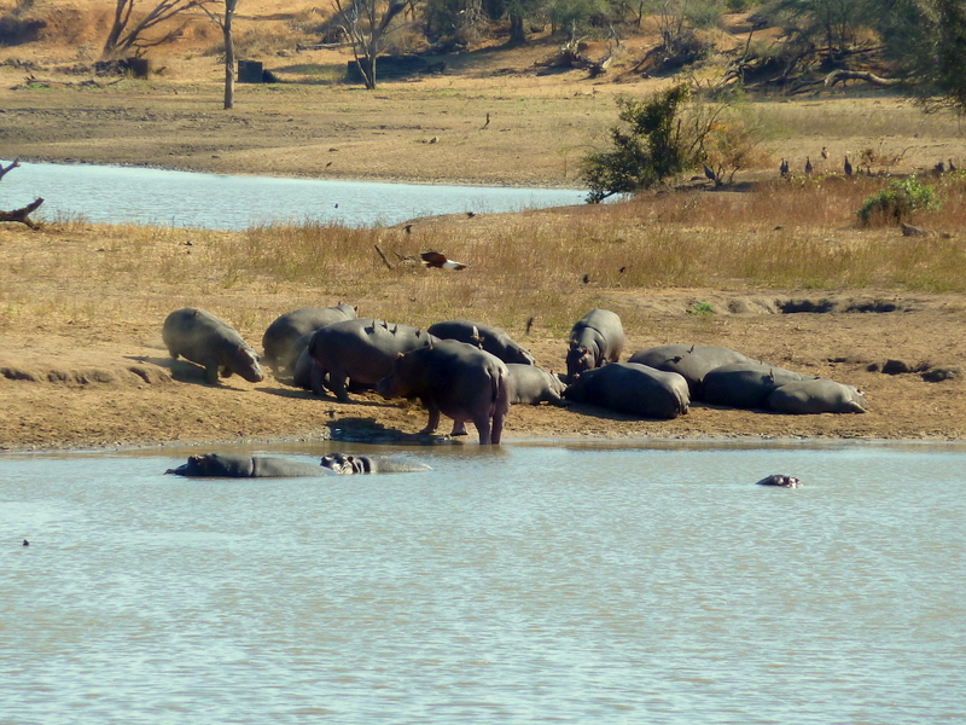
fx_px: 11135
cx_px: 483
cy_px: 362
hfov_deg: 5.0
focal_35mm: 399
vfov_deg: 3.7
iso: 80
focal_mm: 49.2
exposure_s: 1/200
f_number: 4.9
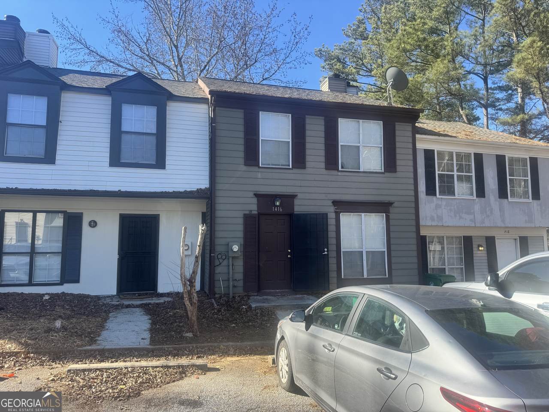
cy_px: 206
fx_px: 381
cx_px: 274
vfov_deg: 56.8
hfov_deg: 71.6
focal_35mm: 24
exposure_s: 1/1261
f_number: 1.78
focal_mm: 6.76
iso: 80
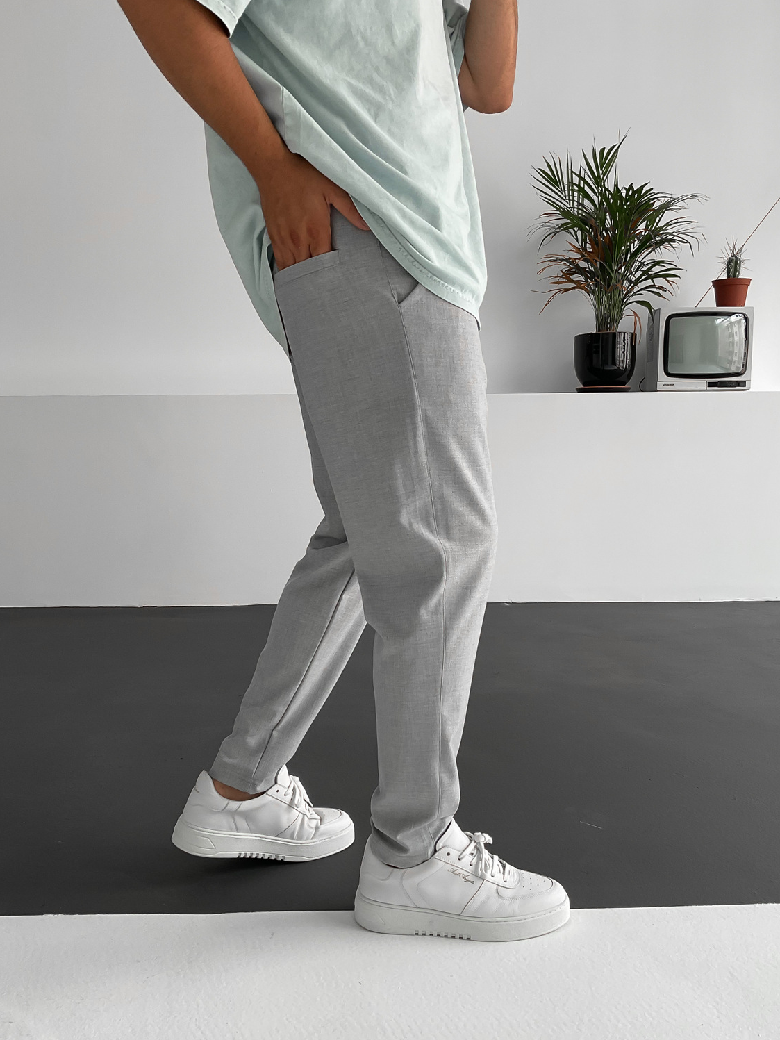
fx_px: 931
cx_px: 409
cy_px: 538
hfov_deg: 45.4
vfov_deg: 58.3
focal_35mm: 31
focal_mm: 3
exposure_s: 1/120
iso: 32
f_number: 1.8
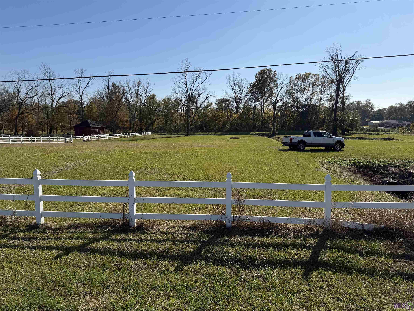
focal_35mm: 24
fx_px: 287
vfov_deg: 56.8
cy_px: 156
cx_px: 207
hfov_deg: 71.6
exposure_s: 1/6173
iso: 80
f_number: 1.78
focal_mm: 6.76
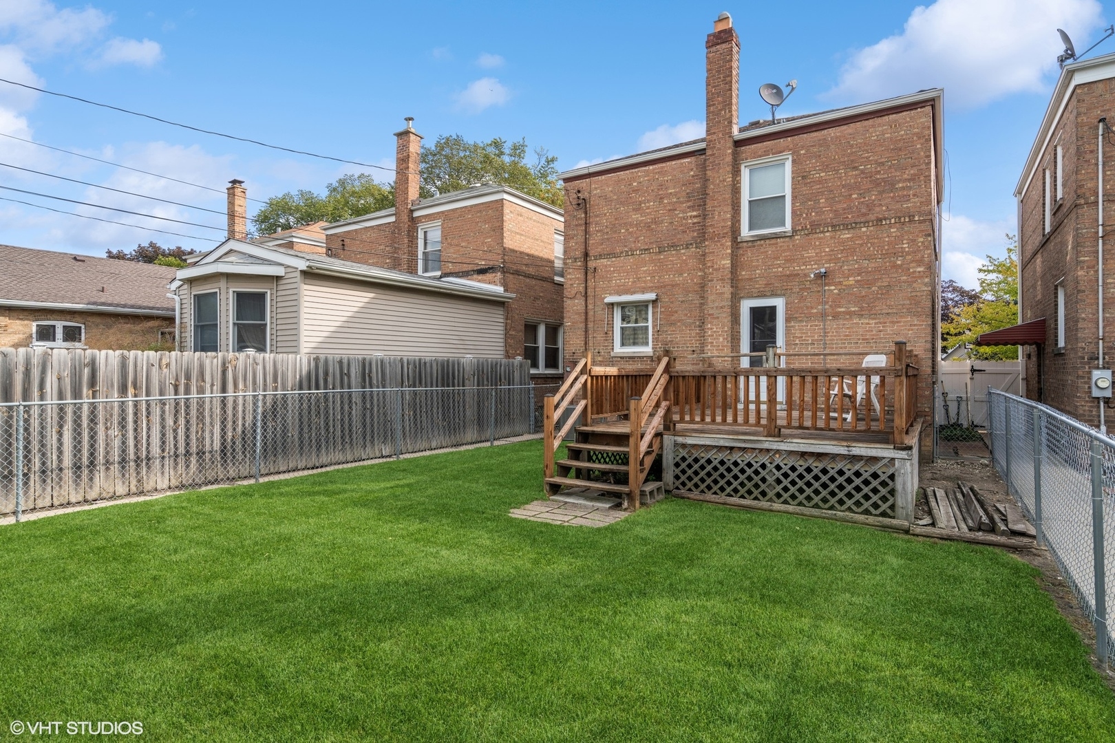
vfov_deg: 64.6
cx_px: 558
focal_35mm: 19
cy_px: 372
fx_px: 588
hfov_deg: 86.9
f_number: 8
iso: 320
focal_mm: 19
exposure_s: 1/400
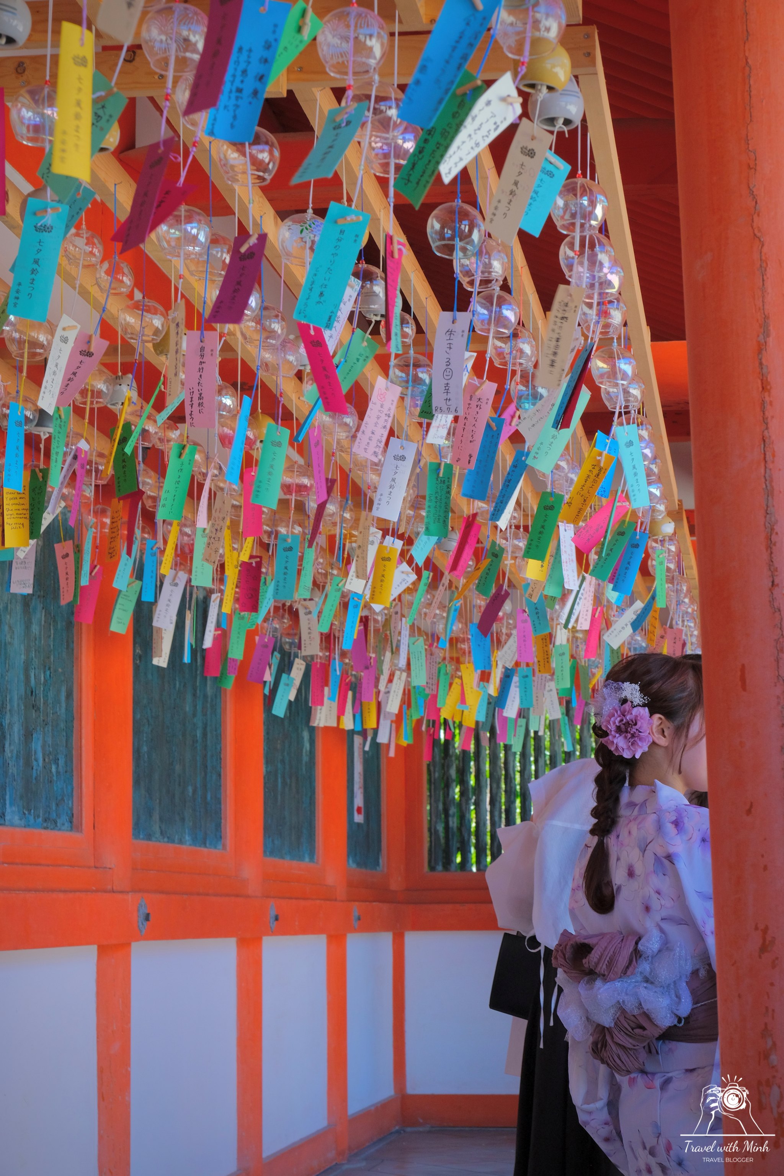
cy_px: 588
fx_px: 2417
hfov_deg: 18.4
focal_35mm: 74
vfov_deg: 27.3
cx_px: 392
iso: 800
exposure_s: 1/140
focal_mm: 49
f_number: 8
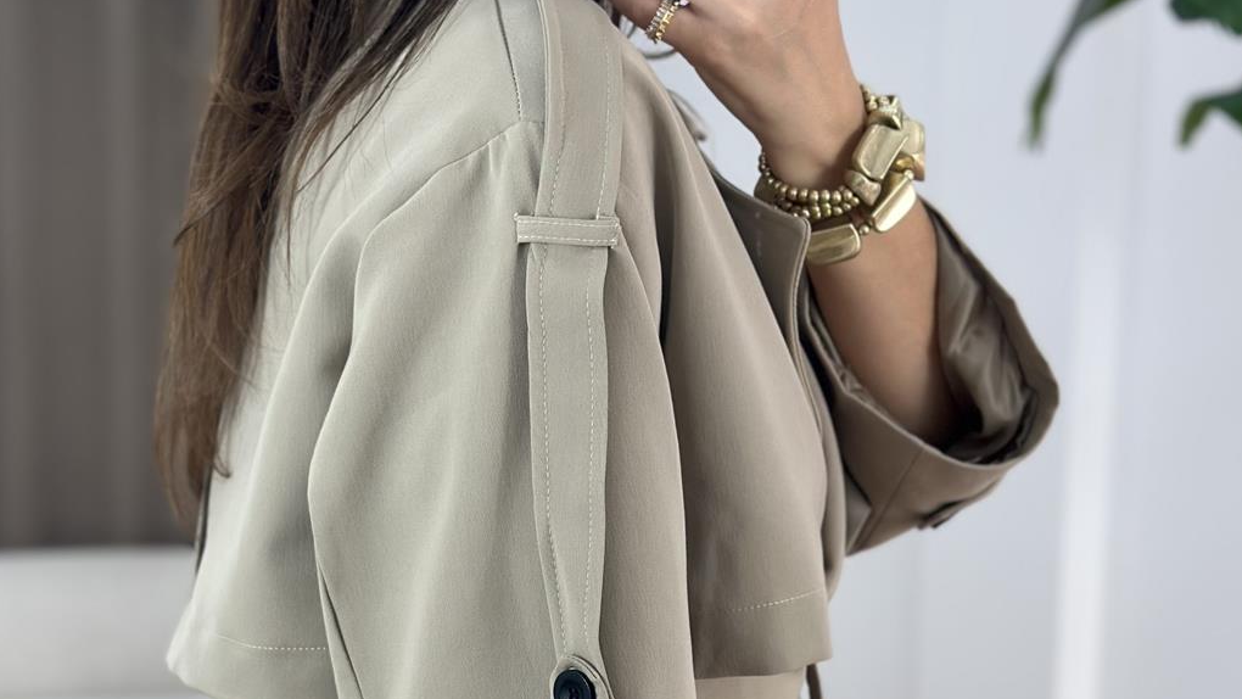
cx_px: 588
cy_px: 775
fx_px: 2701
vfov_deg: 14.4
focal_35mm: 82
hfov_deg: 25.9
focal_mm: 6.86
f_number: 1.78
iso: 80
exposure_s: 1/219
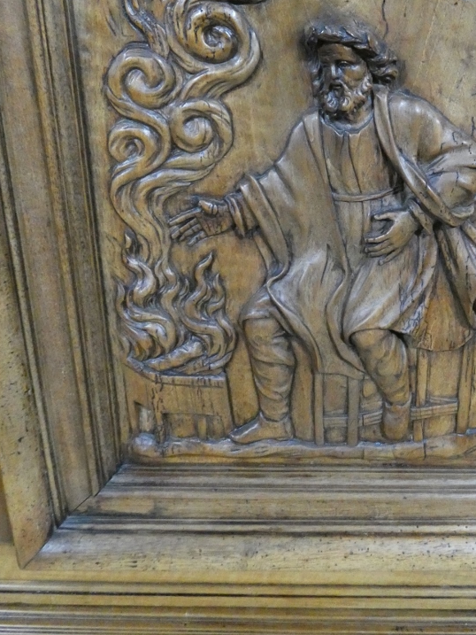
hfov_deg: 46.1
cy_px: 205
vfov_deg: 58.4
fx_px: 550
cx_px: 318
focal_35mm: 30
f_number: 2.9
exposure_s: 1/60
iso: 1600
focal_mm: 3.8
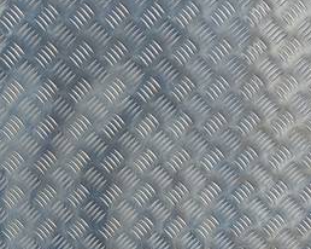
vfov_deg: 14.1
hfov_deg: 19.2
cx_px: -1
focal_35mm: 97
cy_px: 441
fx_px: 892
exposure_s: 1/100
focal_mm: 4.6
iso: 40
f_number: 1.8
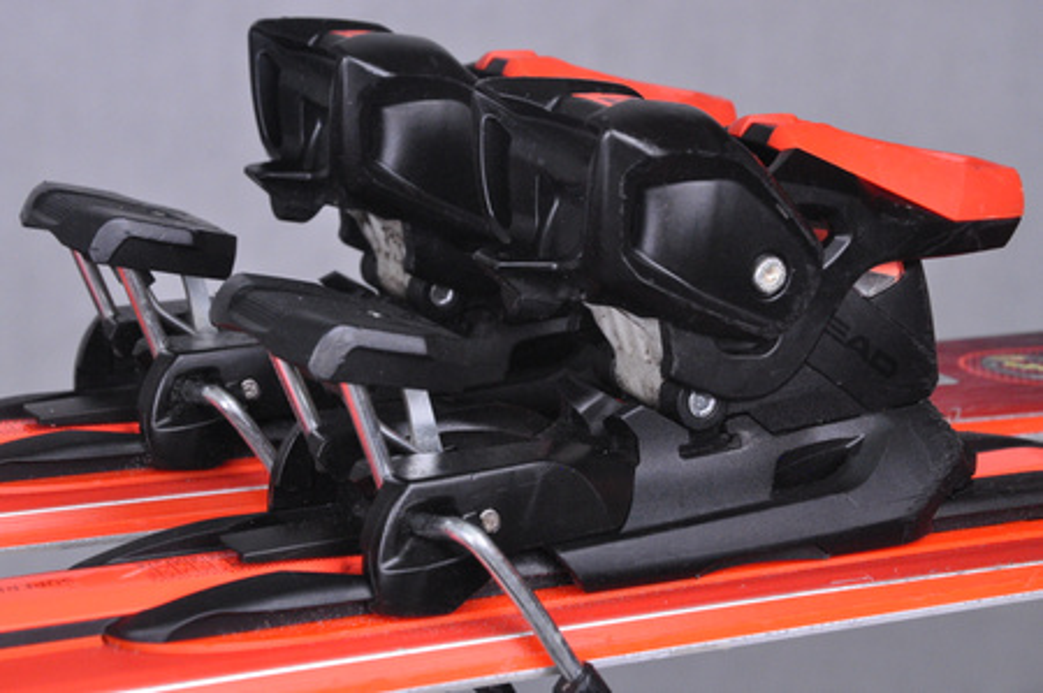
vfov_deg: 13.8
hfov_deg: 20.6
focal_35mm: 99
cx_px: 522
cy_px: 346
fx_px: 2865
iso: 3200
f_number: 9.5
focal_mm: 66
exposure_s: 1/125
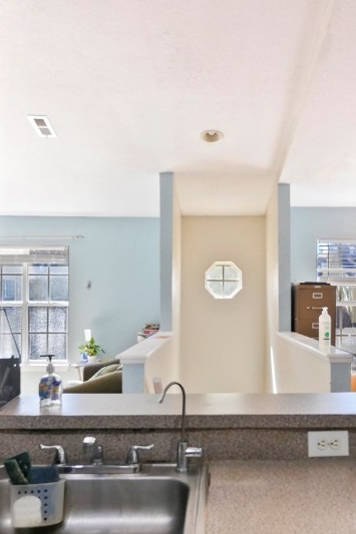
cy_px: 299
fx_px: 416
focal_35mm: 28
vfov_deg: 65.3
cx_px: 218
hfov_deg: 46.1
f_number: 4
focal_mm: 7
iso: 500
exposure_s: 1/60
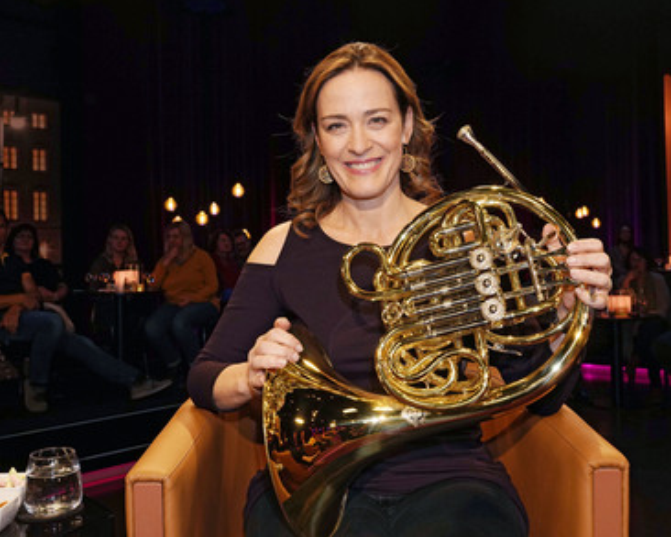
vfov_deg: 40.1
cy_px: 269
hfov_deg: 49.0
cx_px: 355
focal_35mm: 37
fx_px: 735
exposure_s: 1/60
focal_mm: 32
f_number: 8
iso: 1250
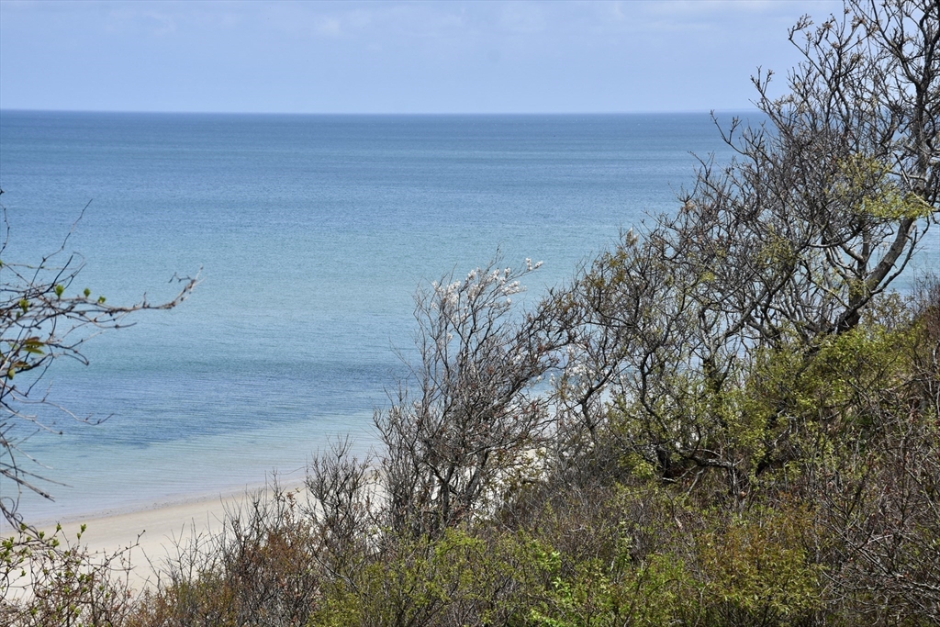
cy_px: 314
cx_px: 470
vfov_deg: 15.2
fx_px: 2350
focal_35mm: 90
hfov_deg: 22.6
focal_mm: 60
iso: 160
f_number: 8
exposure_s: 1/500
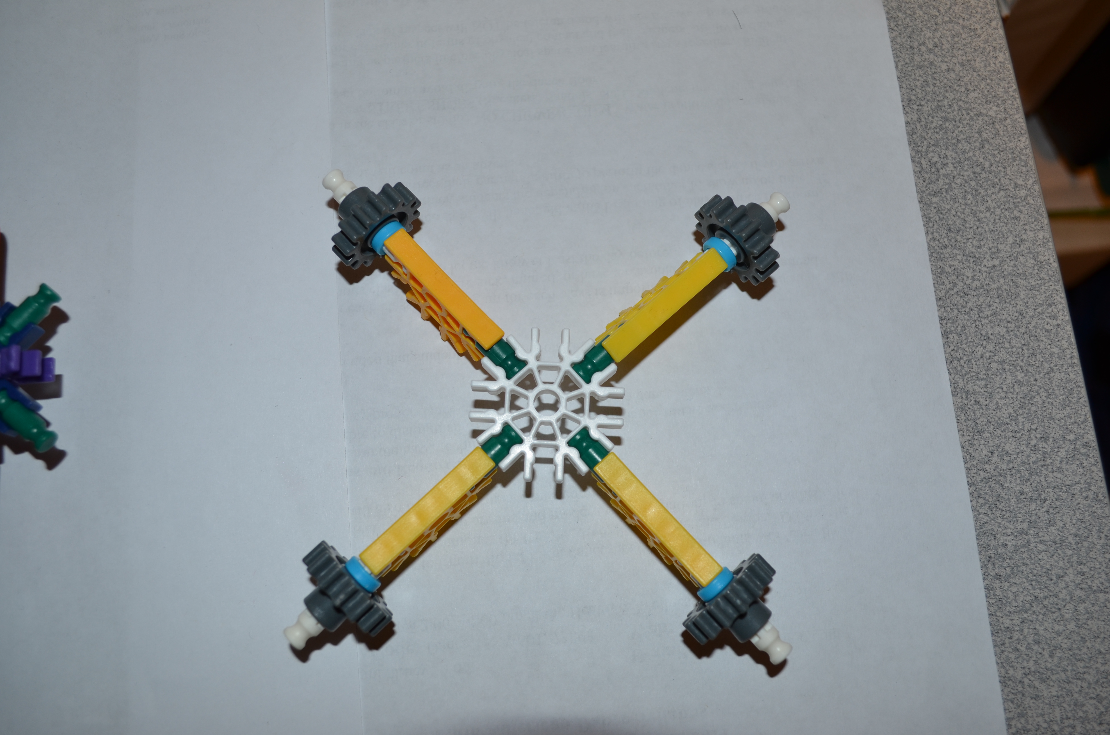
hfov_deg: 57.3
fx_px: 1015
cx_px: 555
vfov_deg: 39.8
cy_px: 368
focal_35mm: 33
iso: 200
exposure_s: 1/30
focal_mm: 22
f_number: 5.6
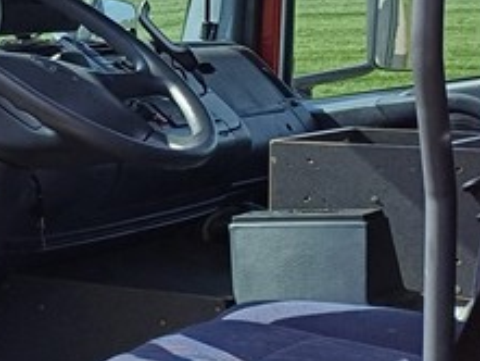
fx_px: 1609
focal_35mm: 116
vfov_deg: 12.7
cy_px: 94
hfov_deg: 14.6
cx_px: -410
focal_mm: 4.65
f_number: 1.8
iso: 50
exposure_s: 1/601
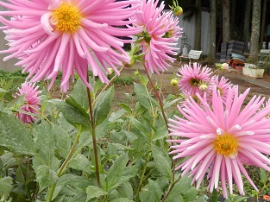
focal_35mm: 40
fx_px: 312
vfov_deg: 35.9
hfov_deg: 46.8
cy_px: 105
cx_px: 140
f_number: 3
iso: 80
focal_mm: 4.5
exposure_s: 1/200
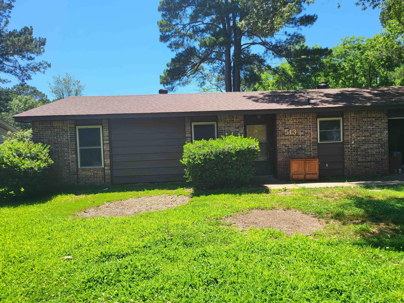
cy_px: 154
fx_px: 292
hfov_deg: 69.4
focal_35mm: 25
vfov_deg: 54.9
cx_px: 210
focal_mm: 5
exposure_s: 1/1343
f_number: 1.8
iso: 40
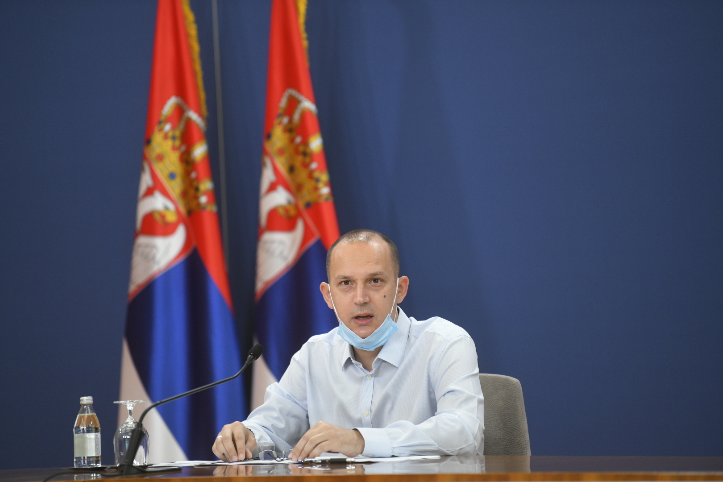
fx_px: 4016
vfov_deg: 6.9
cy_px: 241
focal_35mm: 200
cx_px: 362
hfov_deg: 10.3
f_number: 2.8
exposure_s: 1/320
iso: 1600
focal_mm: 200
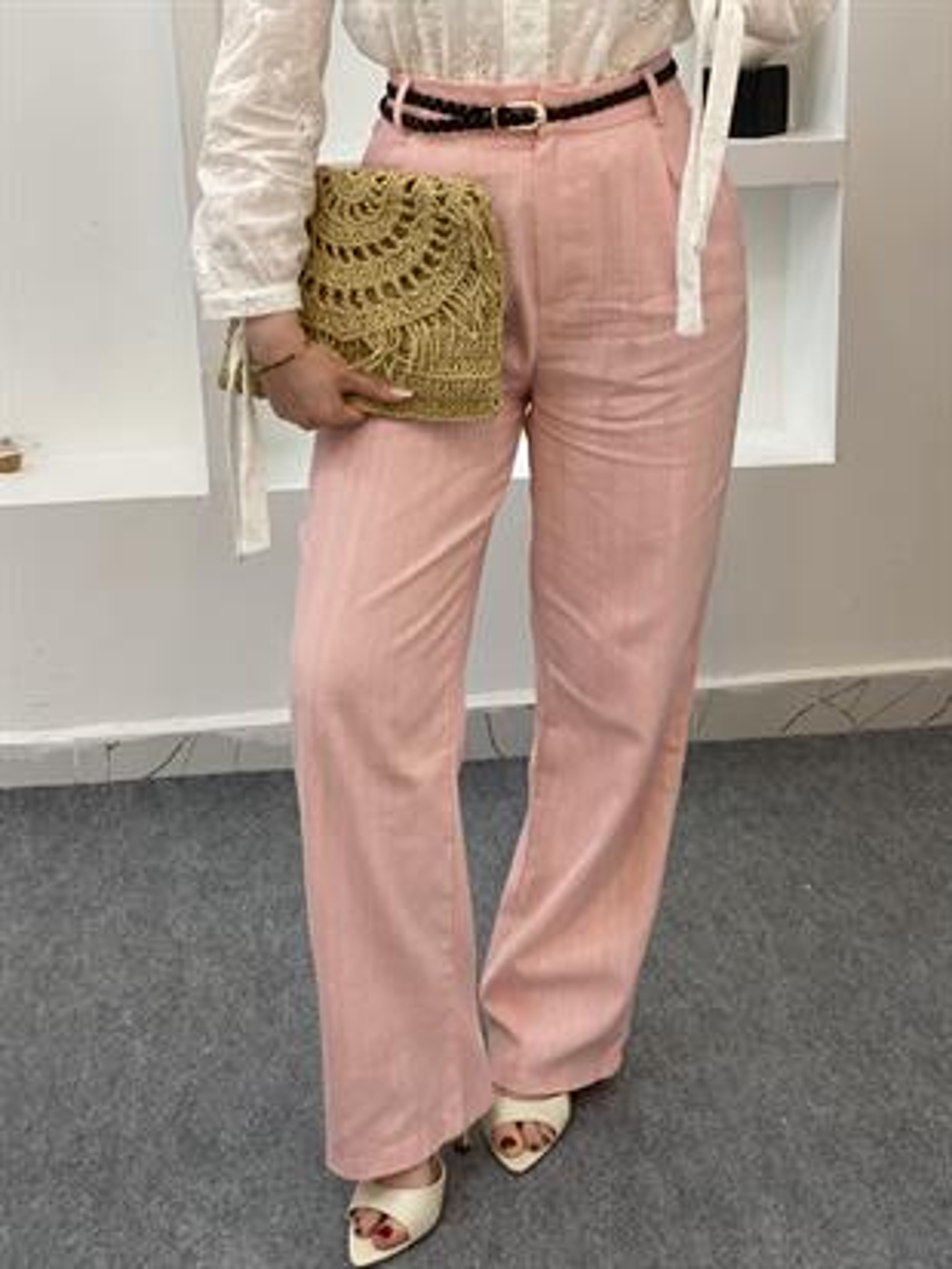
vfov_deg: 36.8
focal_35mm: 52
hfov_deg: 28.0
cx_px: 476
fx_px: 1906
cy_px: 634
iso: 100
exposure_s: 1/122
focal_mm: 6
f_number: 2
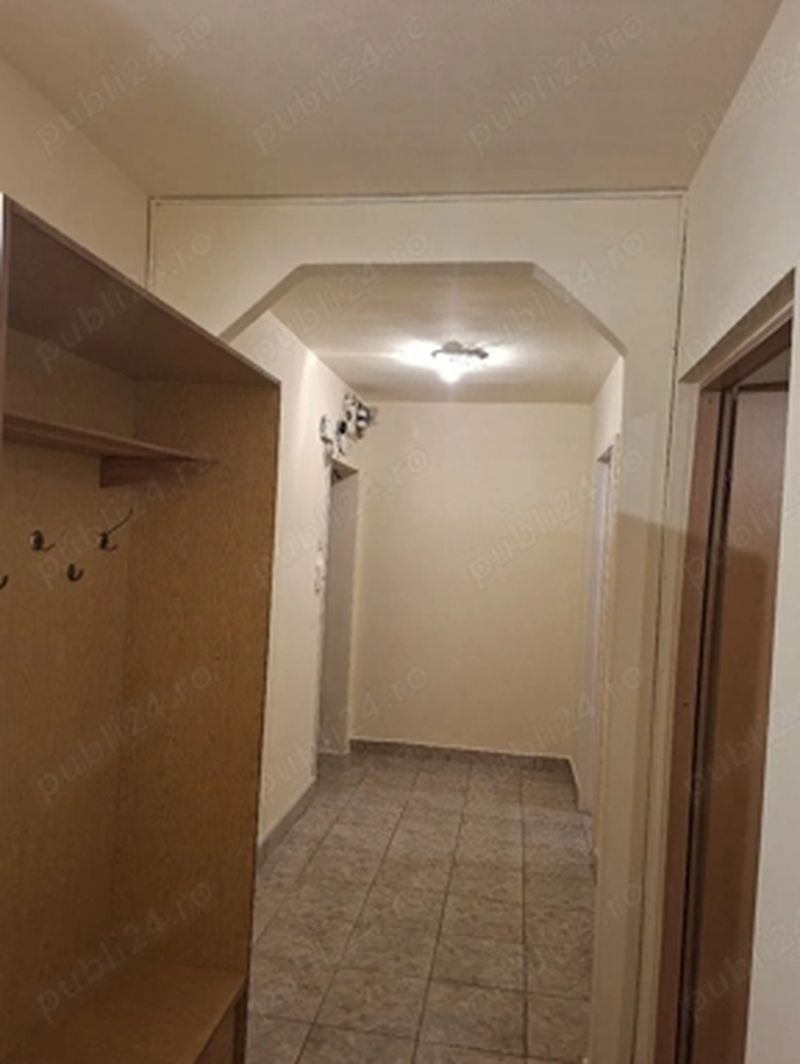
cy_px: 547
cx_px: 394
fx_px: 738
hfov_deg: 56.9
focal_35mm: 24
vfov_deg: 71.5
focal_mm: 5.54
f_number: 1.8
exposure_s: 1/50
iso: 250
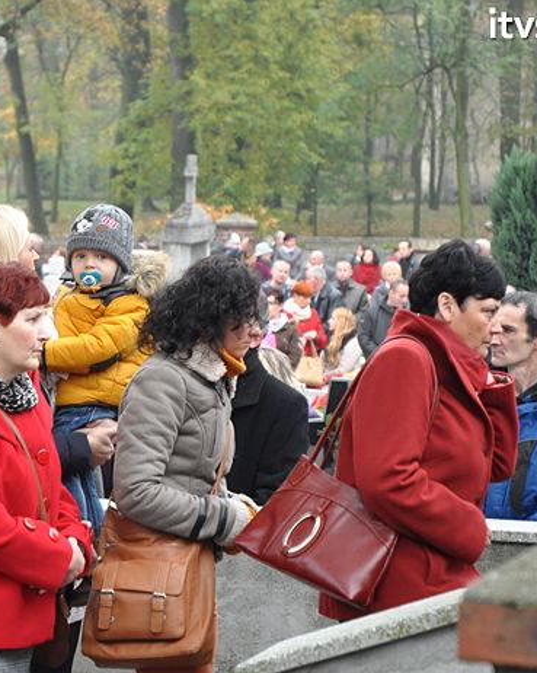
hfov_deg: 10.6
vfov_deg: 13.3
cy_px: 387
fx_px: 2883
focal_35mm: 145
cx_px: 109
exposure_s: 1/160
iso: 800
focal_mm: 56
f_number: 4.5
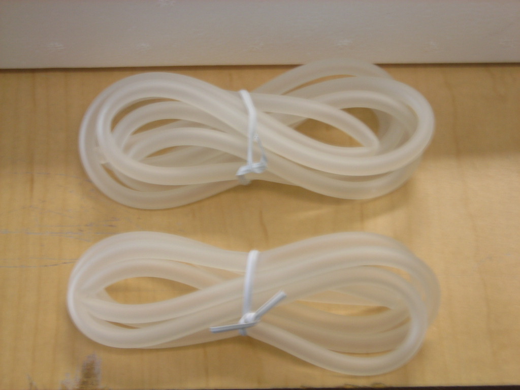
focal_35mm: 103
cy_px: 195
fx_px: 1547
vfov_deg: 14.4
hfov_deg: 19.1
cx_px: 260
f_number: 4.9
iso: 55
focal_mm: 17
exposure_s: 1/3.9
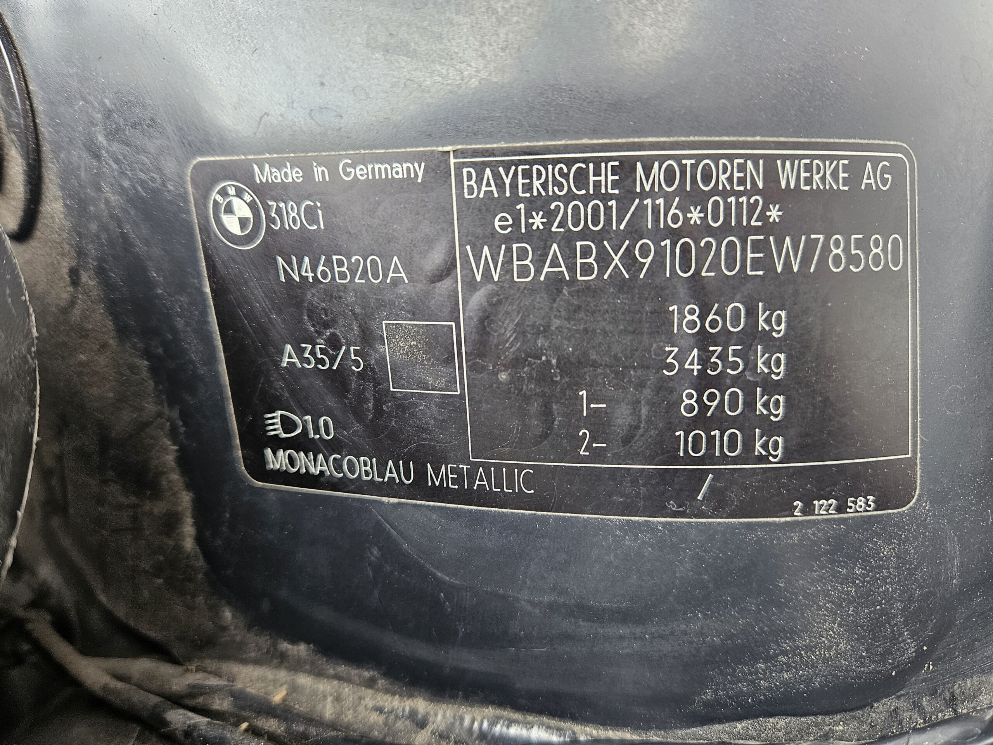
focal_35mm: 23
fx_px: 660
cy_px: 372
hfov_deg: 73.9
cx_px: 496
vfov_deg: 58.9
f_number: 1.8
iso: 160
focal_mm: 5.4
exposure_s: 1/100
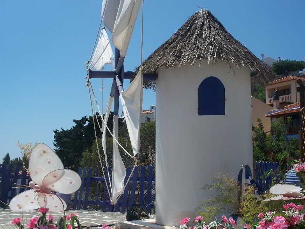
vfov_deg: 30.3
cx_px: 150
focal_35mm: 48
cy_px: 115
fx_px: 423
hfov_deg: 39.6
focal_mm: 9.86
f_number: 5
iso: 80
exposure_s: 1/640
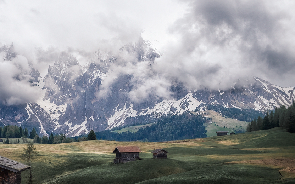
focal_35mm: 78
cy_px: 125
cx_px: 74
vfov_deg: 16.7
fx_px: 627
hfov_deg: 26.1
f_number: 8
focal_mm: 32.9
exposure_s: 1/320
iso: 200
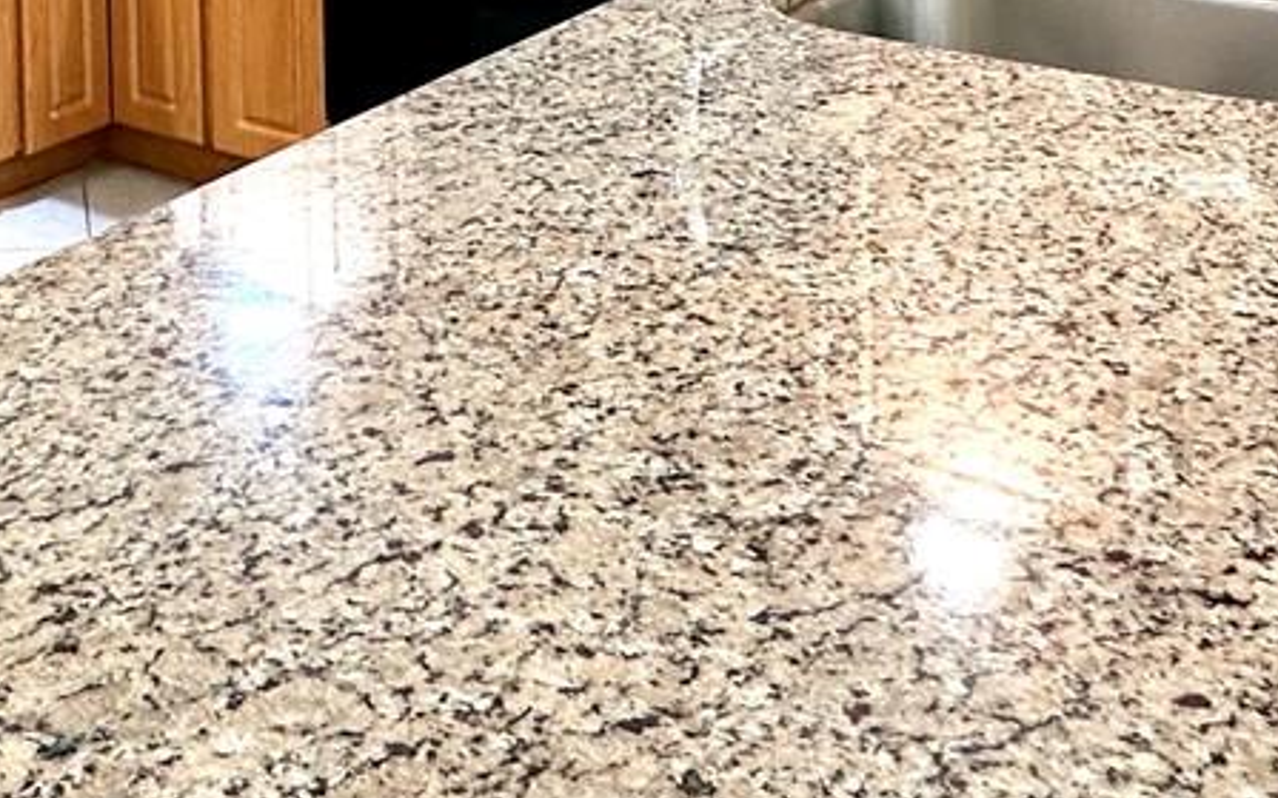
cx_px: 151
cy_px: -439
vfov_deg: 20.5
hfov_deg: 36.1
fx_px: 1846
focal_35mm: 53
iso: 200
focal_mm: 2.22
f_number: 2.2
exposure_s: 1/60
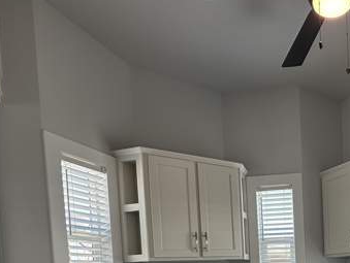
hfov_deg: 50.2
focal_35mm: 33
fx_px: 334
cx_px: 304
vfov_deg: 36.8
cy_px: 285
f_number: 2.2
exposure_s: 1/120
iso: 40
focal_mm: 2.22
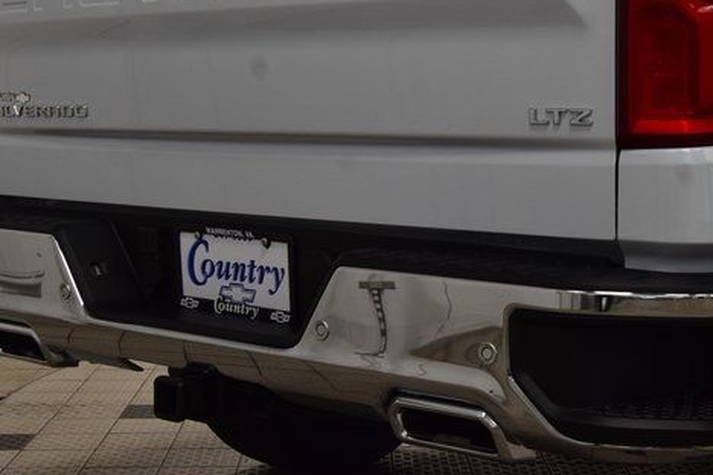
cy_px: 205
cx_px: 378
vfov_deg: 17.5
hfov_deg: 26.0
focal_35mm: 78
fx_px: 1545
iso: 1250
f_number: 8
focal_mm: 38
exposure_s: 1/60
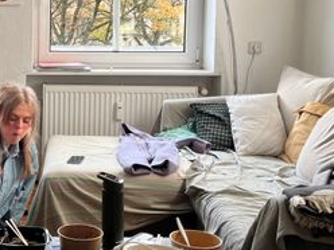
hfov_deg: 28.1
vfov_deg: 23.2
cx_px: -31
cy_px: 81
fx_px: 608
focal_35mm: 63
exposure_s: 1/164
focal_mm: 5.1
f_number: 1.6
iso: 40
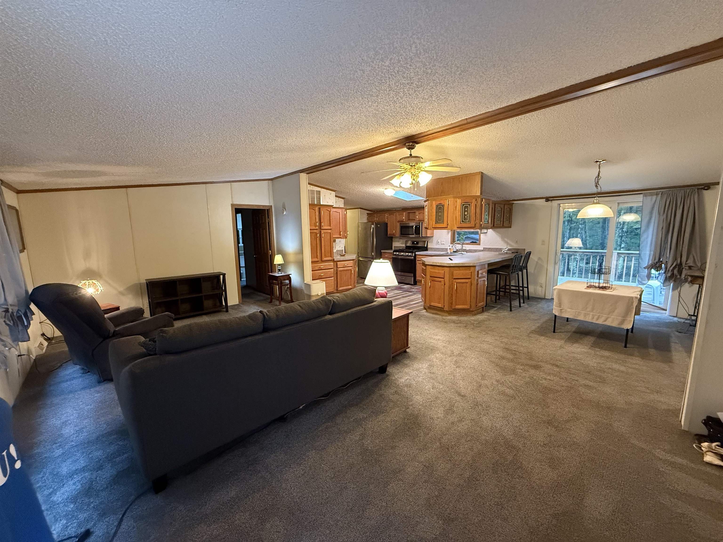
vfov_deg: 85.7
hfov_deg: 102.1
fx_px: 292
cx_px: 362
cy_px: 271
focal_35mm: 14
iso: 640
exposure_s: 1/60
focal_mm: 2.22
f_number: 2.2
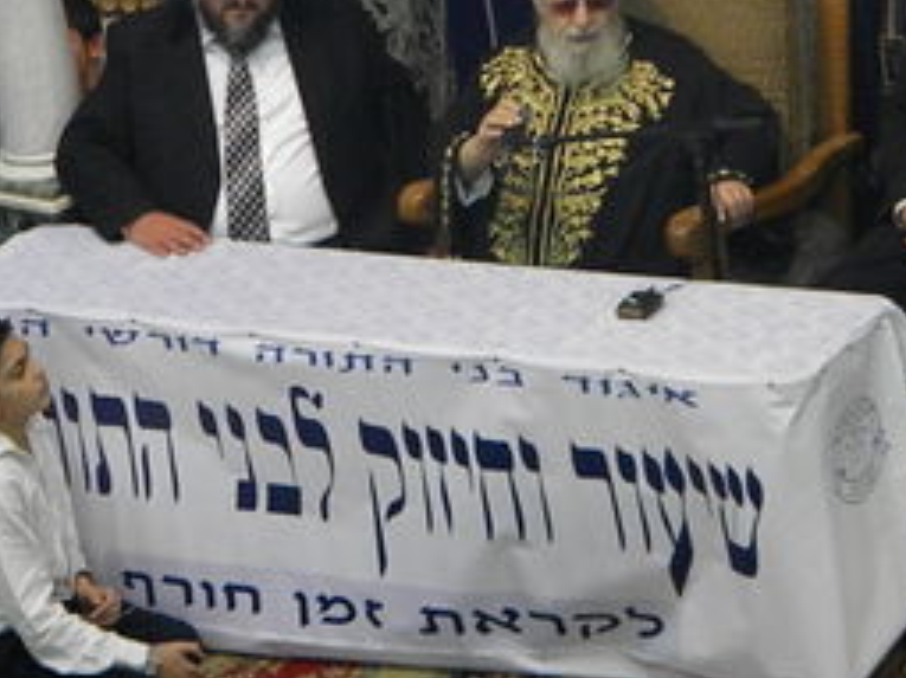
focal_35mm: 165
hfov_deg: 12.0
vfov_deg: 9.0
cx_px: 419
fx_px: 4316
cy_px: 163
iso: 1016
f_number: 4.7
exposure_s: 1/62.8
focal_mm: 19
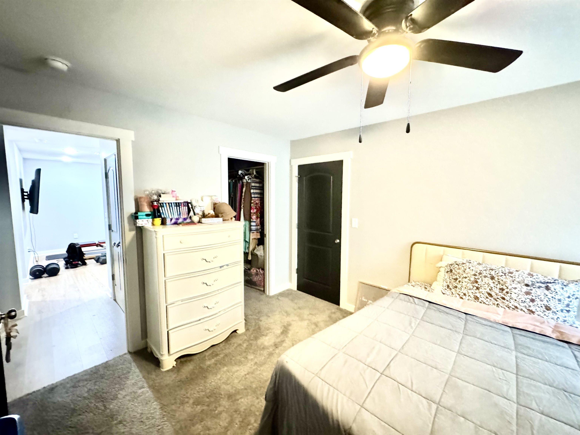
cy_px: 218
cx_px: 290
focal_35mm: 14
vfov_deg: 85.7
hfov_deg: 102.1
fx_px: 235
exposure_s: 1/30
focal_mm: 2.22
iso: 1250
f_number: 2.2
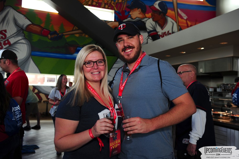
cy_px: 80
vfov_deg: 41.0
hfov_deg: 58.8
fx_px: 212
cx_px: 120
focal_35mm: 32
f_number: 3.5
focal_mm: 32
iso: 400
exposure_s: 1/250
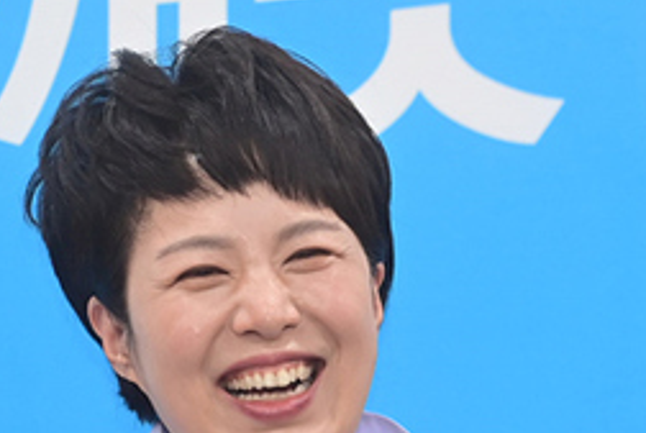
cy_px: 287
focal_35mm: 380
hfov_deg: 5.4
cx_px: 232
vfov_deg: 3.6
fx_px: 6831
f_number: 2.8
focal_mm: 150
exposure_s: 1/250
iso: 1000
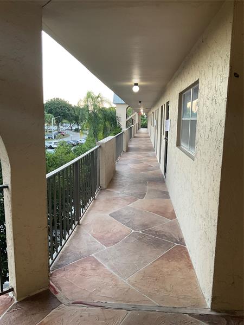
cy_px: 162
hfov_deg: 48.2
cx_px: 122
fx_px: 273
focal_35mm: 29
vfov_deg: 61.7
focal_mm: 3
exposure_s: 1/60
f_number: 1.8
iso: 100
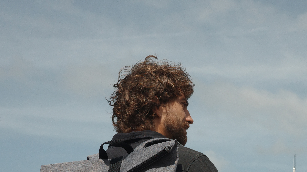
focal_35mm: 90
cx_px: 194
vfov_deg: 13.2
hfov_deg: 23.6
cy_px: 182
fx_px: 733
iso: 800
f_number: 5.6
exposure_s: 1/1600
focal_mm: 26
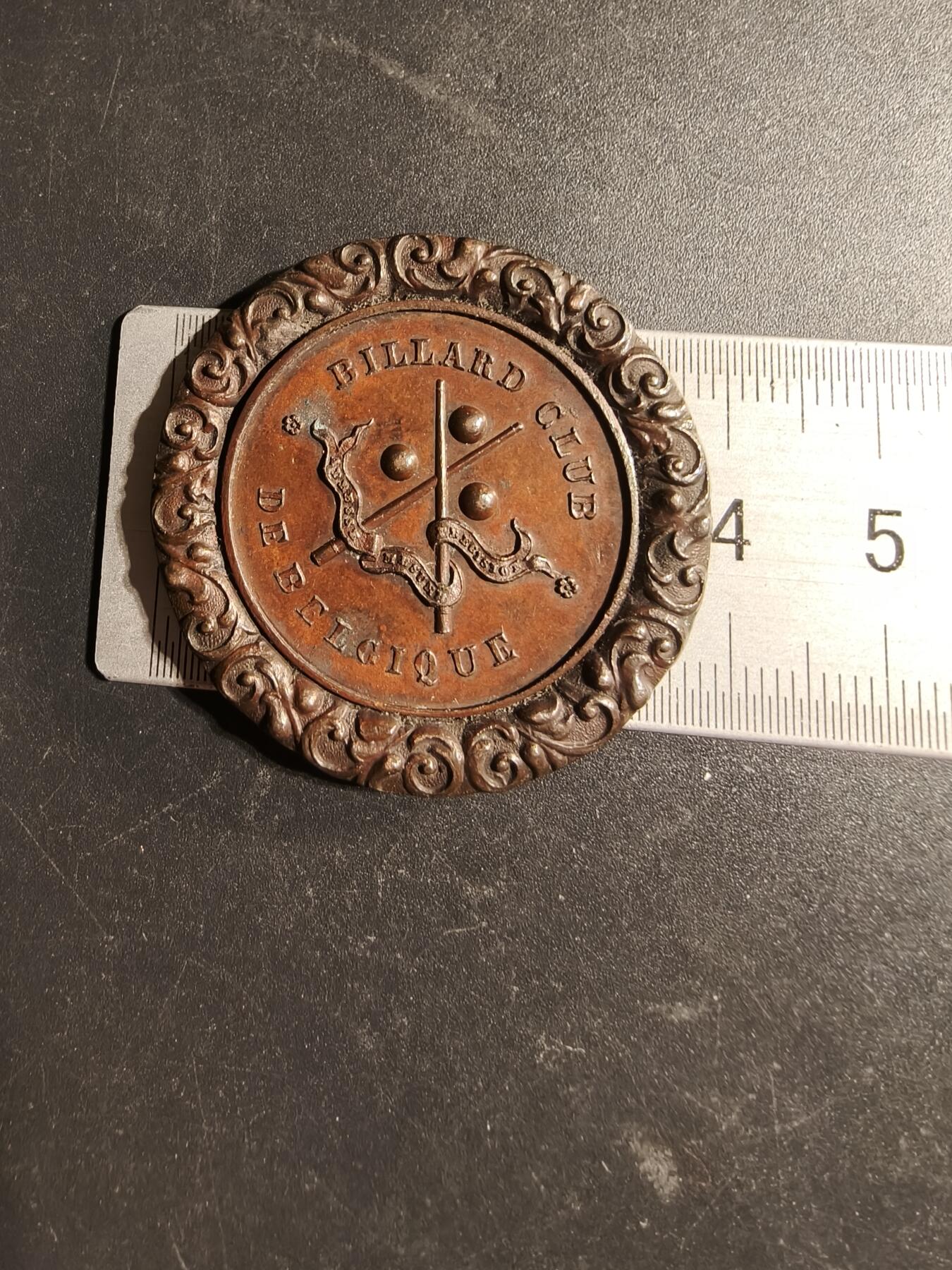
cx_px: 476
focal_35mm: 23
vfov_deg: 73.9
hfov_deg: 58.9
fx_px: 843
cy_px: 635
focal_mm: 2.32
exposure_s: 1/100
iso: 200
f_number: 2
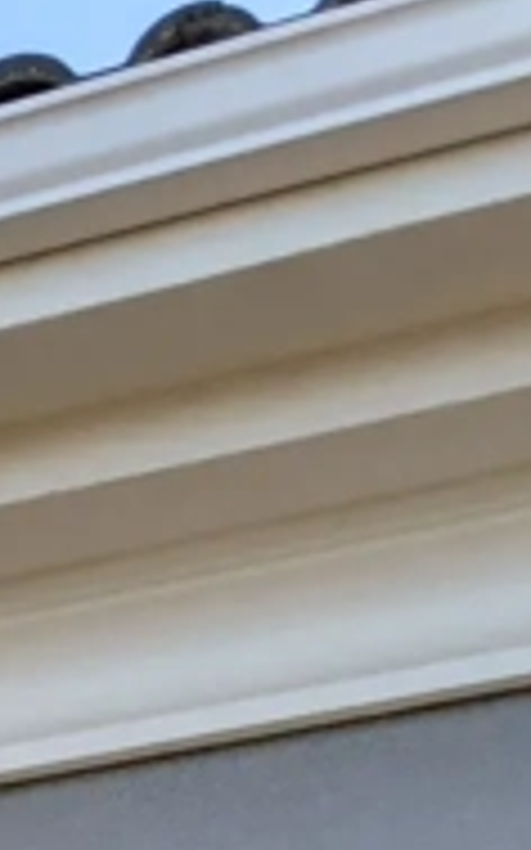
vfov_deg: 13.5
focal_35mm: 135
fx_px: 3128
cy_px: 1644
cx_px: -1692
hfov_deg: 7.0
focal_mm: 6.9
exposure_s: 1/615
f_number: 1.68
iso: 21
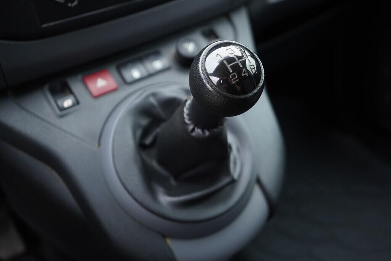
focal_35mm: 36
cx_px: 196
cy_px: 130
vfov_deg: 36.9
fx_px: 391
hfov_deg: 53.1
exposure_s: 1/40
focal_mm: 24
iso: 320
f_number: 2.8
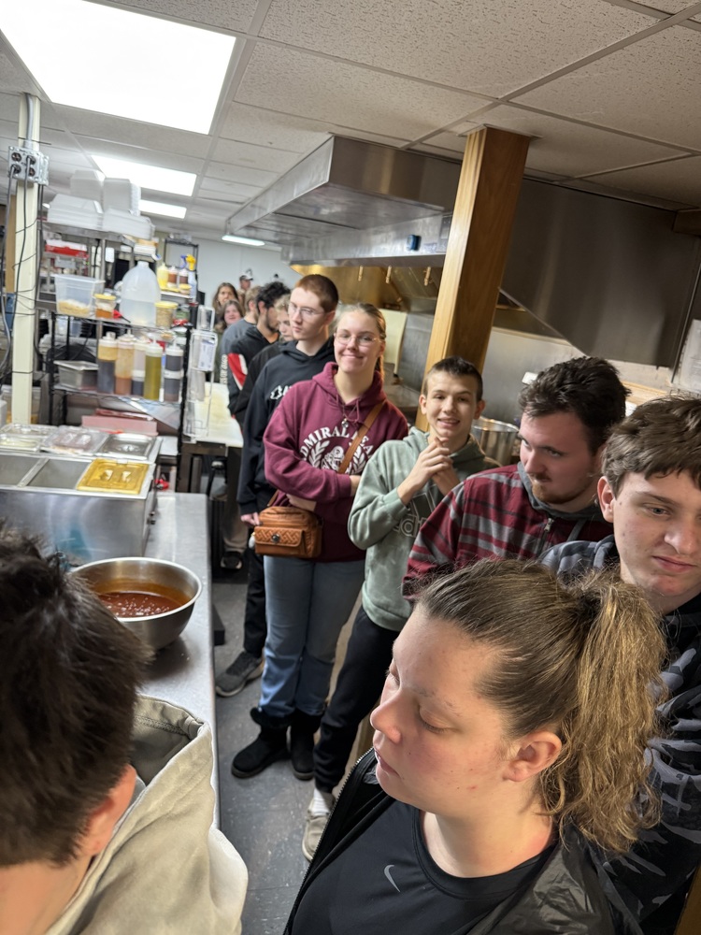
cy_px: 468
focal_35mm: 24
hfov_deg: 56.8
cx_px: 350
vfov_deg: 71.6
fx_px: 648
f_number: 1.78
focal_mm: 6.76
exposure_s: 1/60
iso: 250
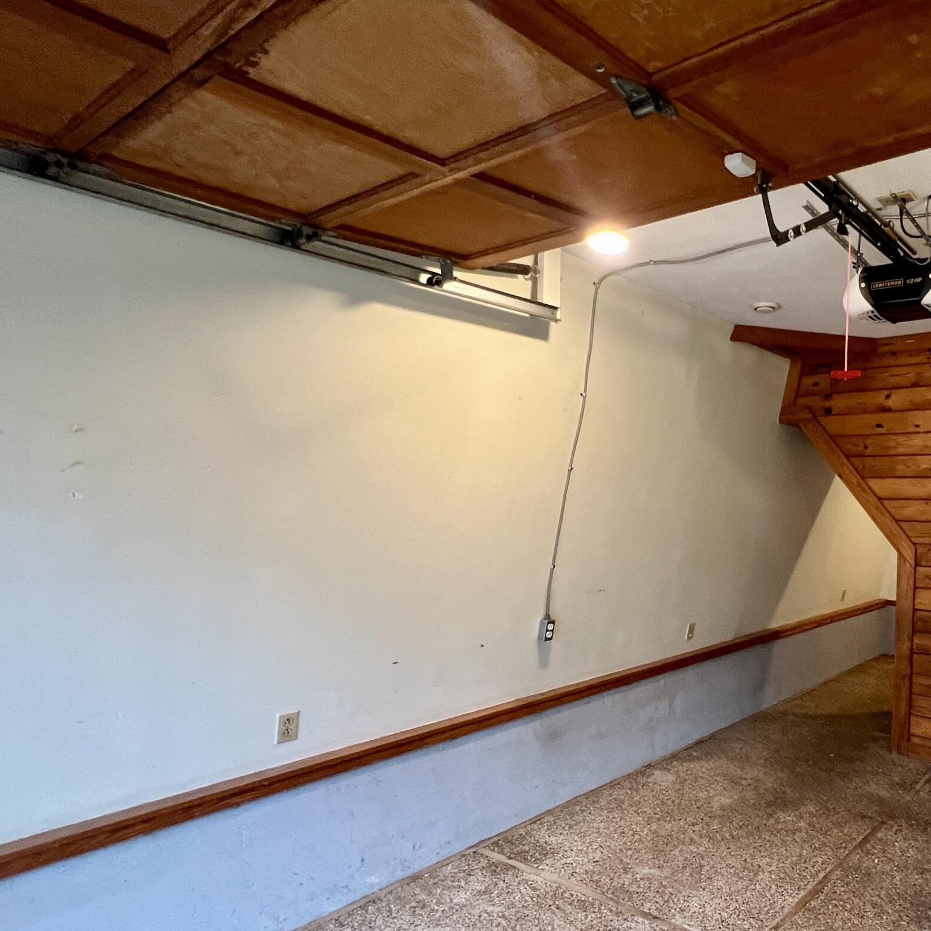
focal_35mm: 22
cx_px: 727
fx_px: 669
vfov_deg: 68.4
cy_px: 588
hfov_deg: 64.3
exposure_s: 1/60
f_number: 1.8
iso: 250
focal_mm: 1.57
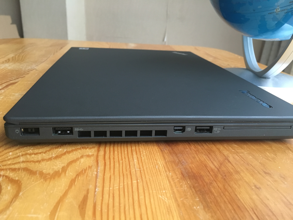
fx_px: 245
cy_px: 110
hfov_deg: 61.7
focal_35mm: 29
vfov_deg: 48.2
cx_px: 146
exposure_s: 1/25
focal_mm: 4.15
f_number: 2.2
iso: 200
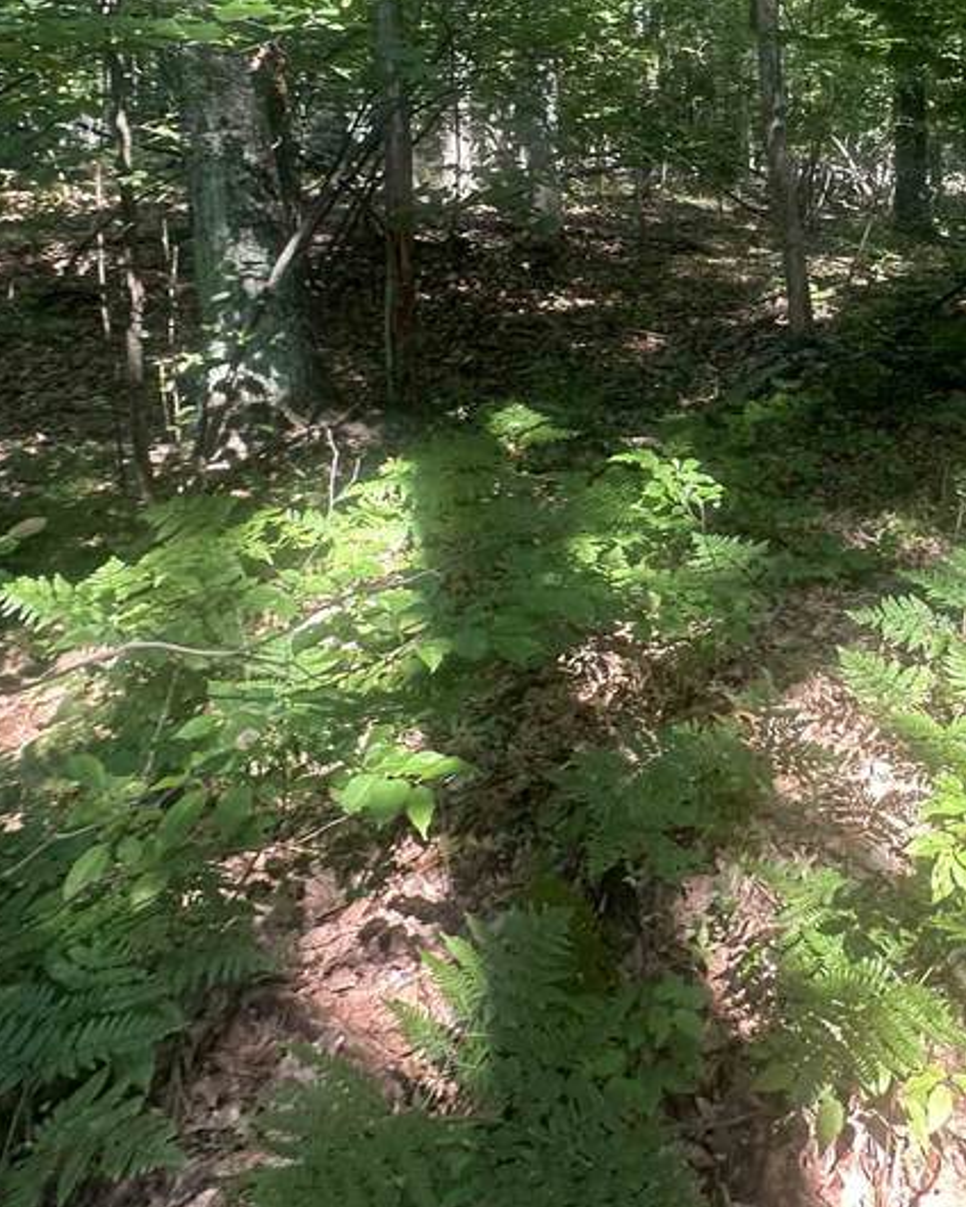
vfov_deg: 49.5
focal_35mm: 33
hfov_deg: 41.8
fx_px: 1179
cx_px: 822
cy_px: 169
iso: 100
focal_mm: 2.22
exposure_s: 1/99
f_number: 2.2
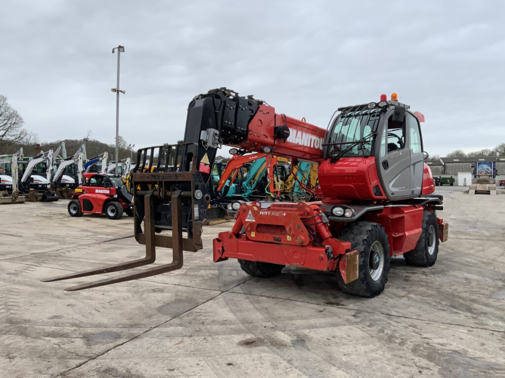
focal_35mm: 29
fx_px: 423
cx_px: 252
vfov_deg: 48.2
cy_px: 189
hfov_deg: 61.7
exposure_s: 1/362
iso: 16
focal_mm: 3
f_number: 1.8
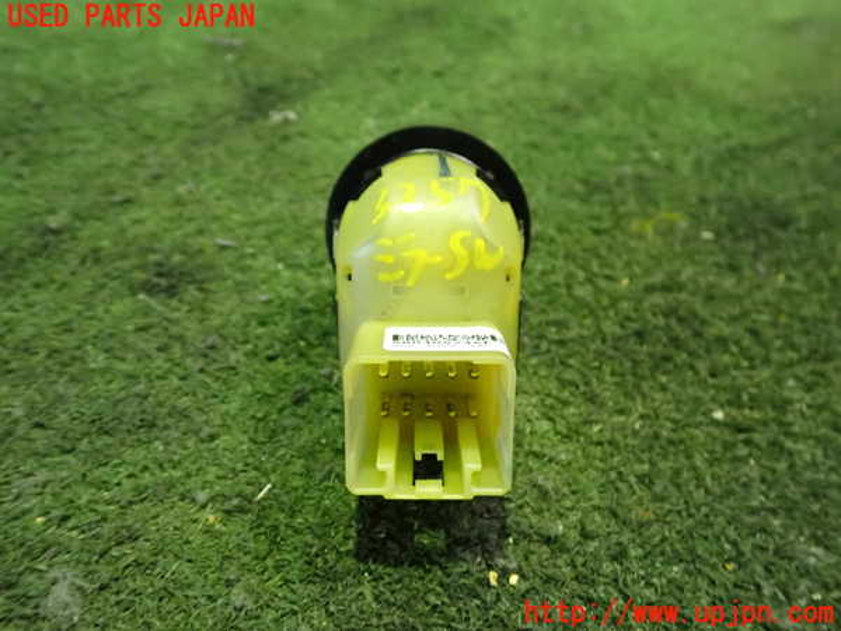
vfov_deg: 46.8
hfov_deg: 60.0
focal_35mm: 30
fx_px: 729
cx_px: 420
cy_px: 316
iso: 1250
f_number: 2.3
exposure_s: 1/50
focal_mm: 5.4
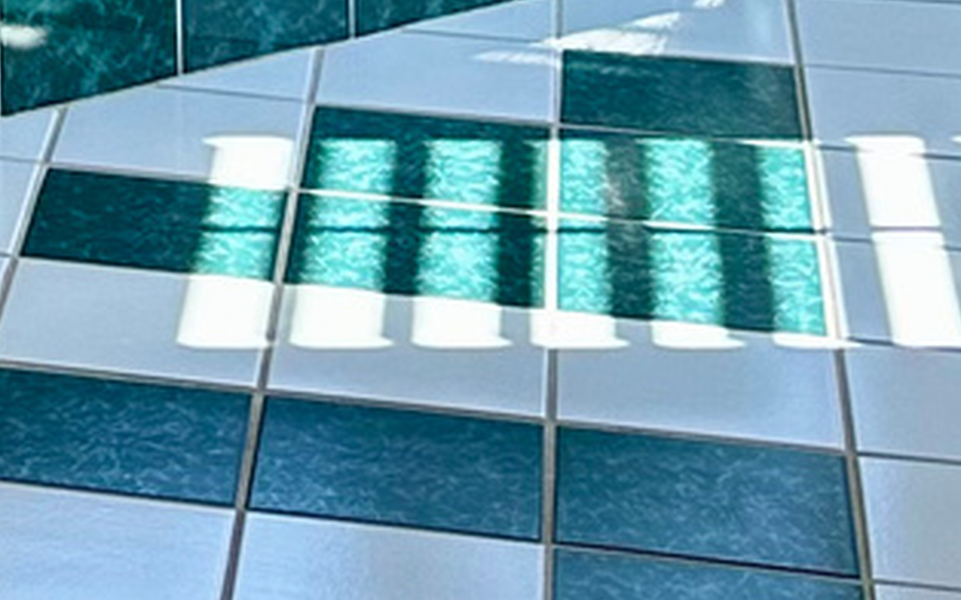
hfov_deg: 11.6
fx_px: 4346
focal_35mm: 166
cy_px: -1430
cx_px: -799
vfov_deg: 6.8
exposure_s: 1/276
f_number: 1.78
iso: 80
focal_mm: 6.86
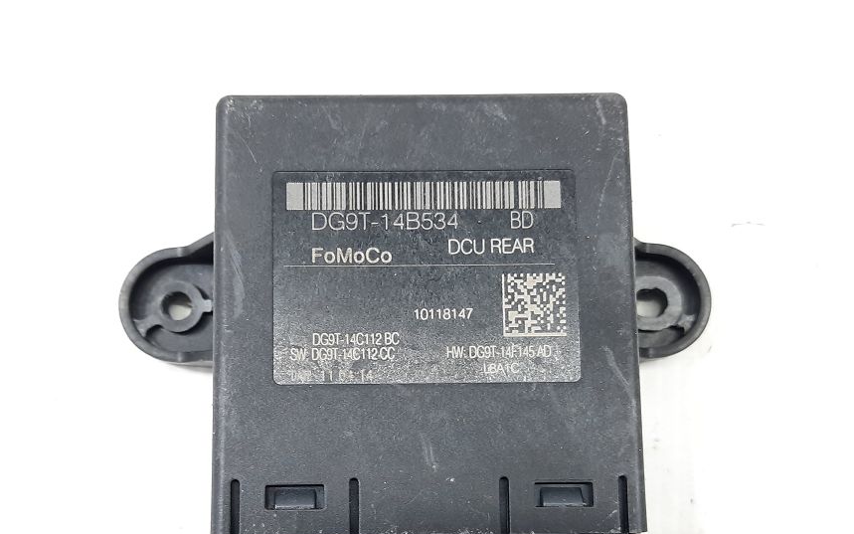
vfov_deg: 33.9
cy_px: 387
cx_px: 368
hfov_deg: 52.6
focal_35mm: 37
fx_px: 861
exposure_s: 1/50
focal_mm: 4.6
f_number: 2
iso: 100
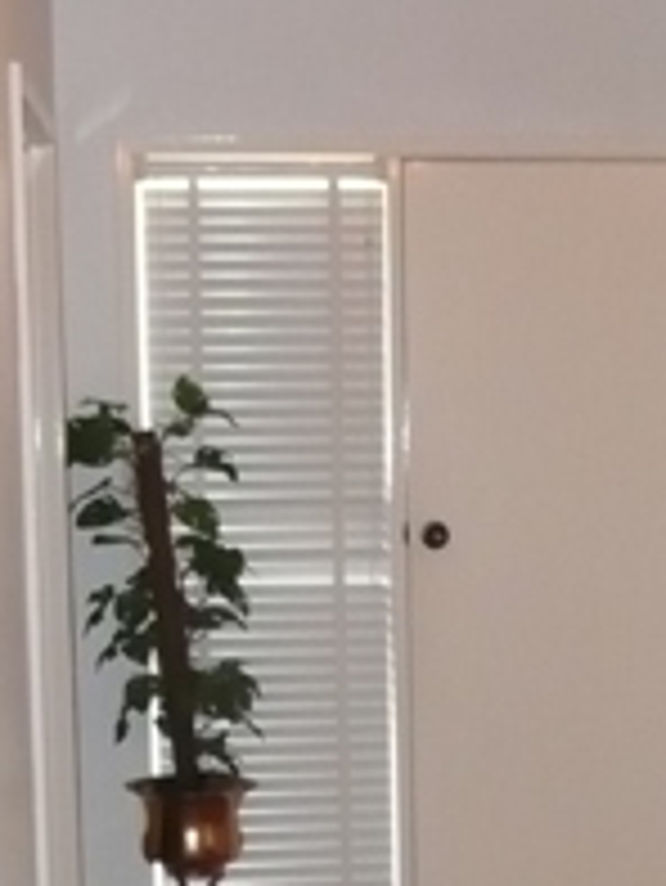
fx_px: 2332
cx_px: 495
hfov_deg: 16.2
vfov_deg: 21.3
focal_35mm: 91
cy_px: 702
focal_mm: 4.6
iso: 320
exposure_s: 1/30
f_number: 3.3
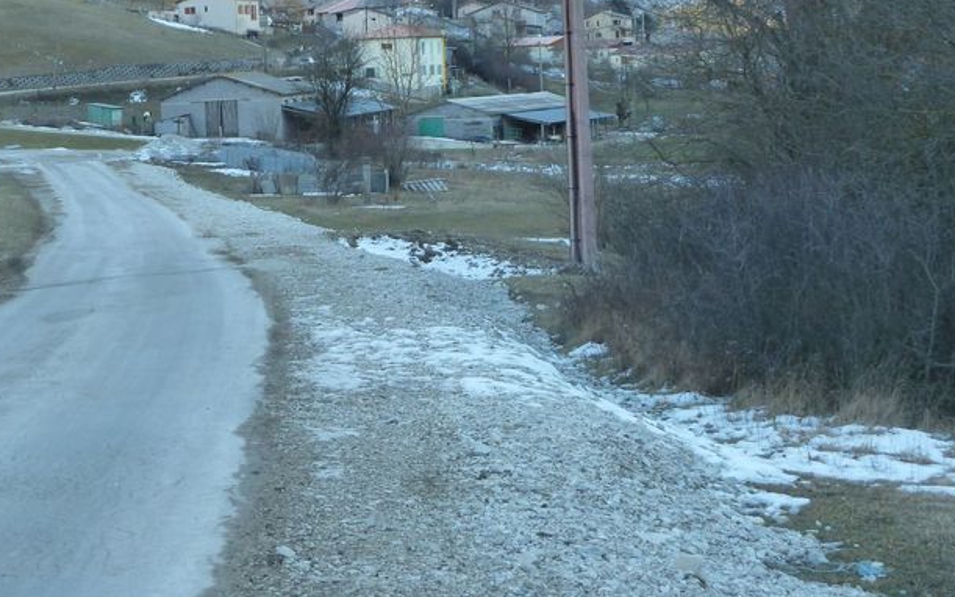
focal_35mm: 93
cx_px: 377
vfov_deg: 14.0
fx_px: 2421
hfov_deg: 22.3
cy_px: 133
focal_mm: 11
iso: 125
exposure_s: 1/60
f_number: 4.1
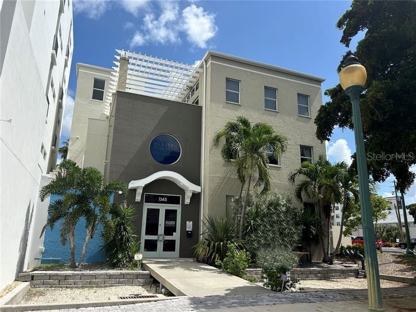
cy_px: 156
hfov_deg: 67.3
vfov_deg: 53.1
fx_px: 312
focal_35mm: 26
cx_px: 208
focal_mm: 5.7
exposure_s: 1/5882
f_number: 1.5
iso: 50
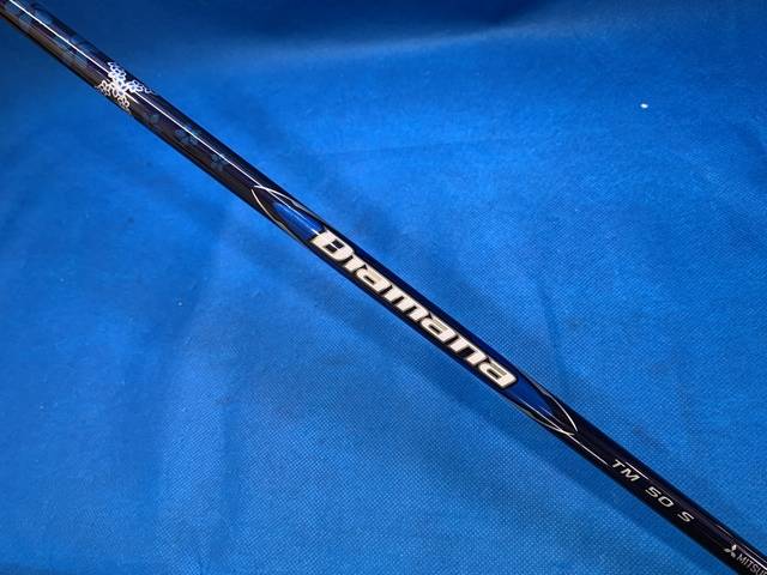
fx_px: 576
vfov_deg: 53.1
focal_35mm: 26
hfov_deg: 67.3
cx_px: 384
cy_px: 288
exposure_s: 1/60
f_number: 1.8
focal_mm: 4.25
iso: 100
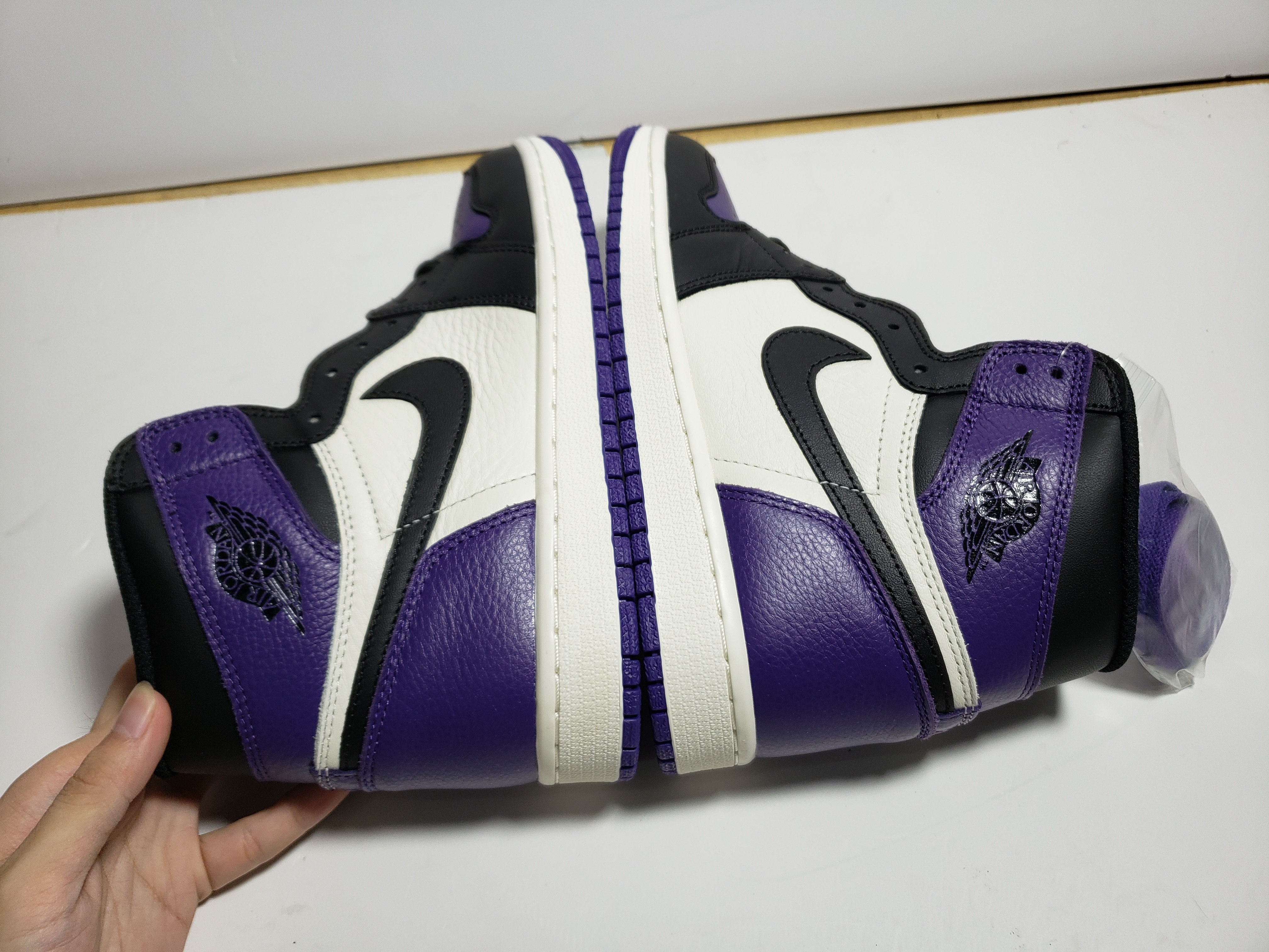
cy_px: 476
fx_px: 953
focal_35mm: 26
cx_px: 634
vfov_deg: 53.1
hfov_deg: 67.3
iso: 50
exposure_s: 1/559
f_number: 1.5
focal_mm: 4.3
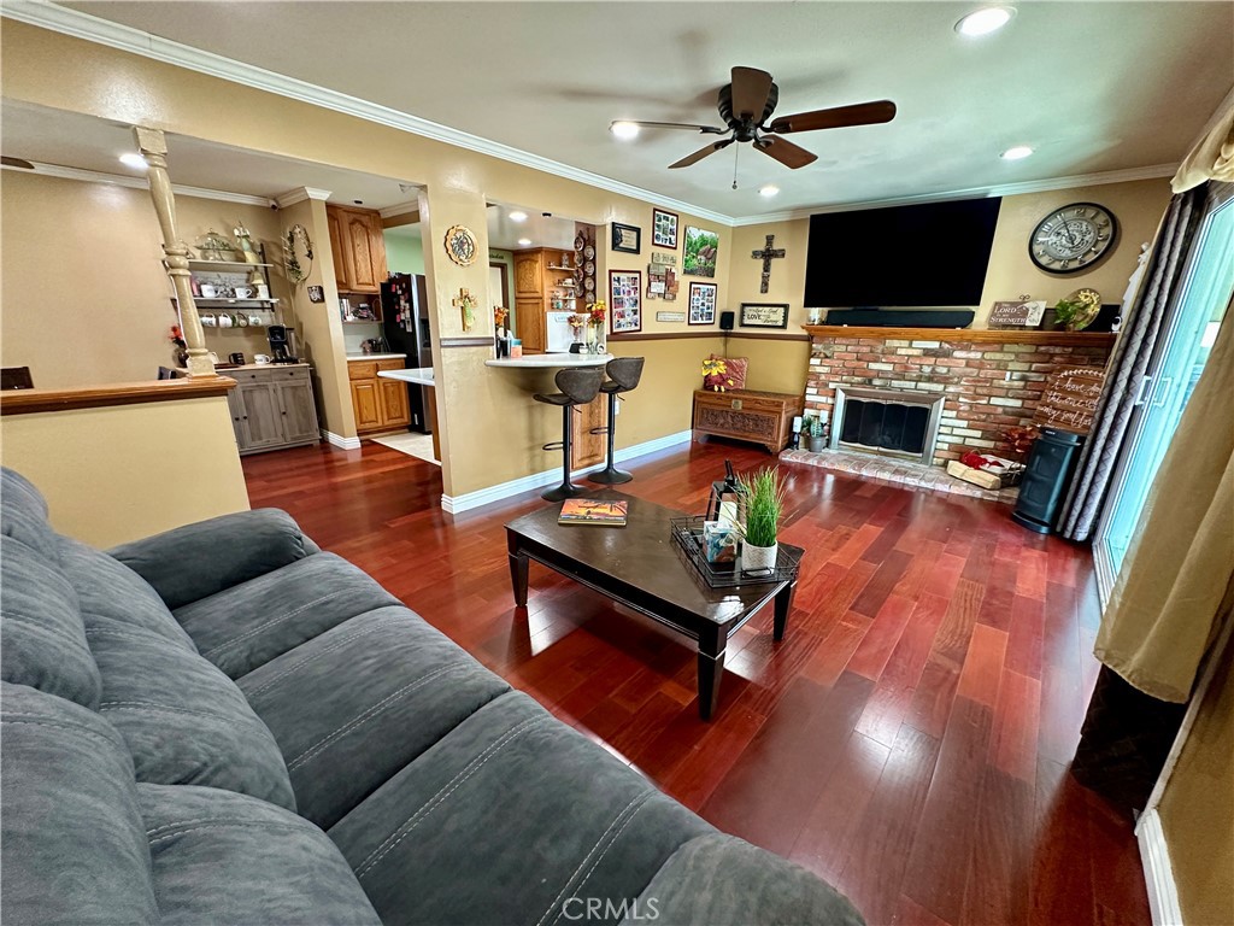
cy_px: 463
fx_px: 499
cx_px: 617
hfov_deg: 102.1
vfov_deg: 85.7
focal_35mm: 14
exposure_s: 1/59
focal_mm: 2.22
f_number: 2.2
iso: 400
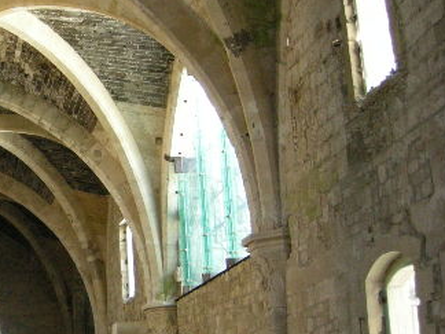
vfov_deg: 17.9
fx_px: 1054
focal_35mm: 82
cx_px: -52
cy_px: 223
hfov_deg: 22.4
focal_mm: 7.5
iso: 400
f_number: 2.7
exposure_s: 1/61.5
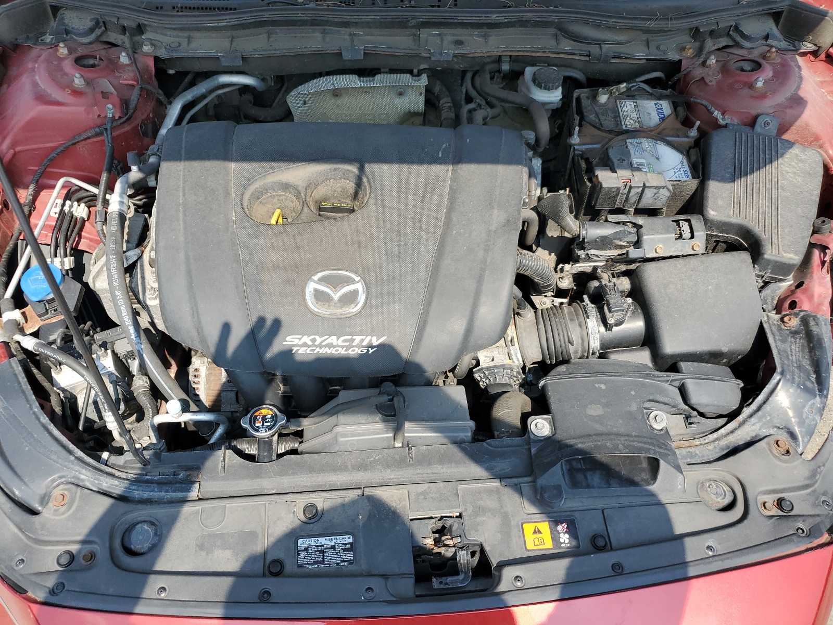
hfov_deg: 67.3
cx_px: 416
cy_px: 312
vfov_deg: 53.1
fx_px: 626
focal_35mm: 26
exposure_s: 1/1429
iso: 50
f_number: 1.5
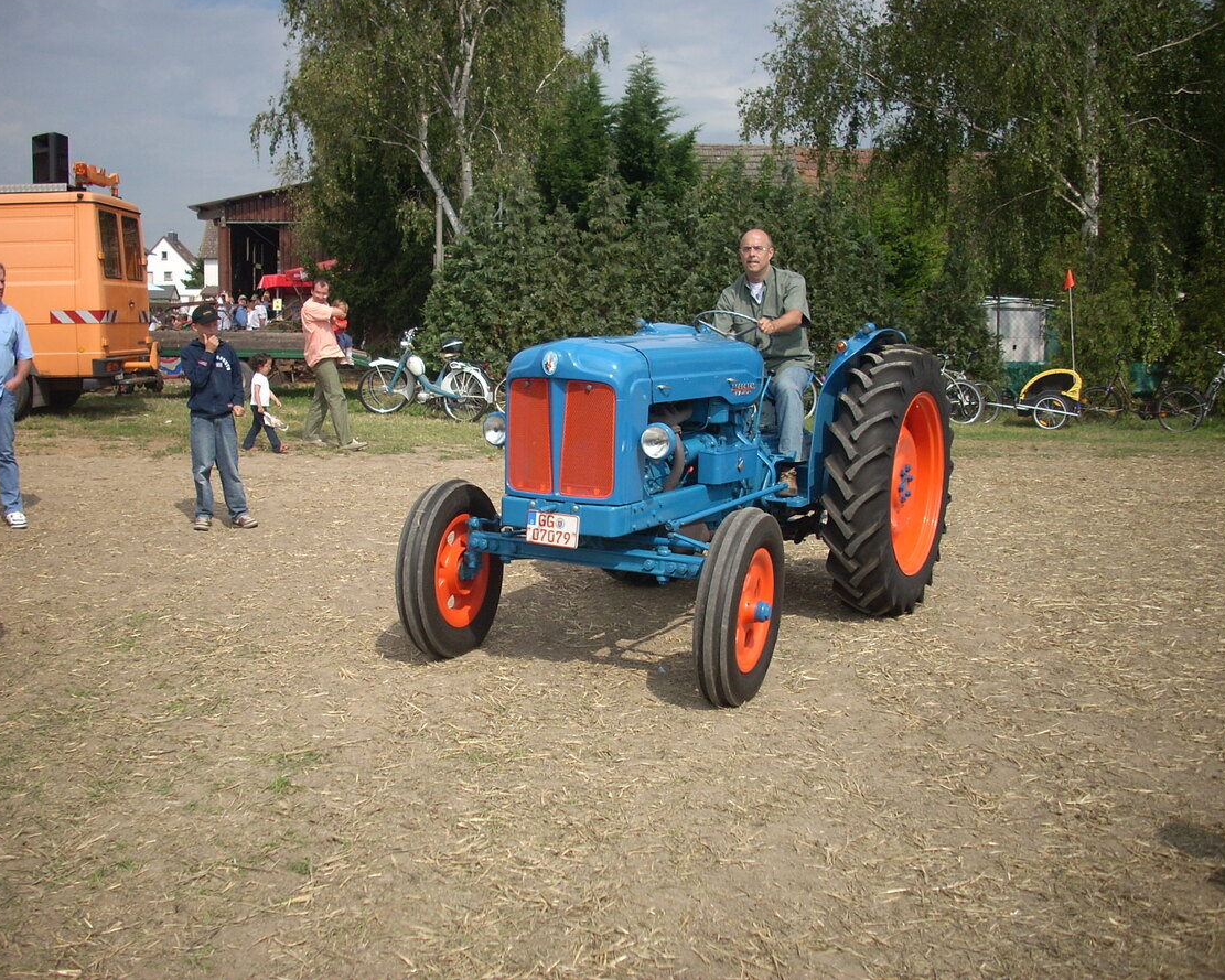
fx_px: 1414
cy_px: 485
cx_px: 578
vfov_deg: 38.2
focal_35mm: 39
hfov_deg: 46.8
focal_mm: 6.2
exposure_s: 1/338
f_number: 5.6
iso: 64
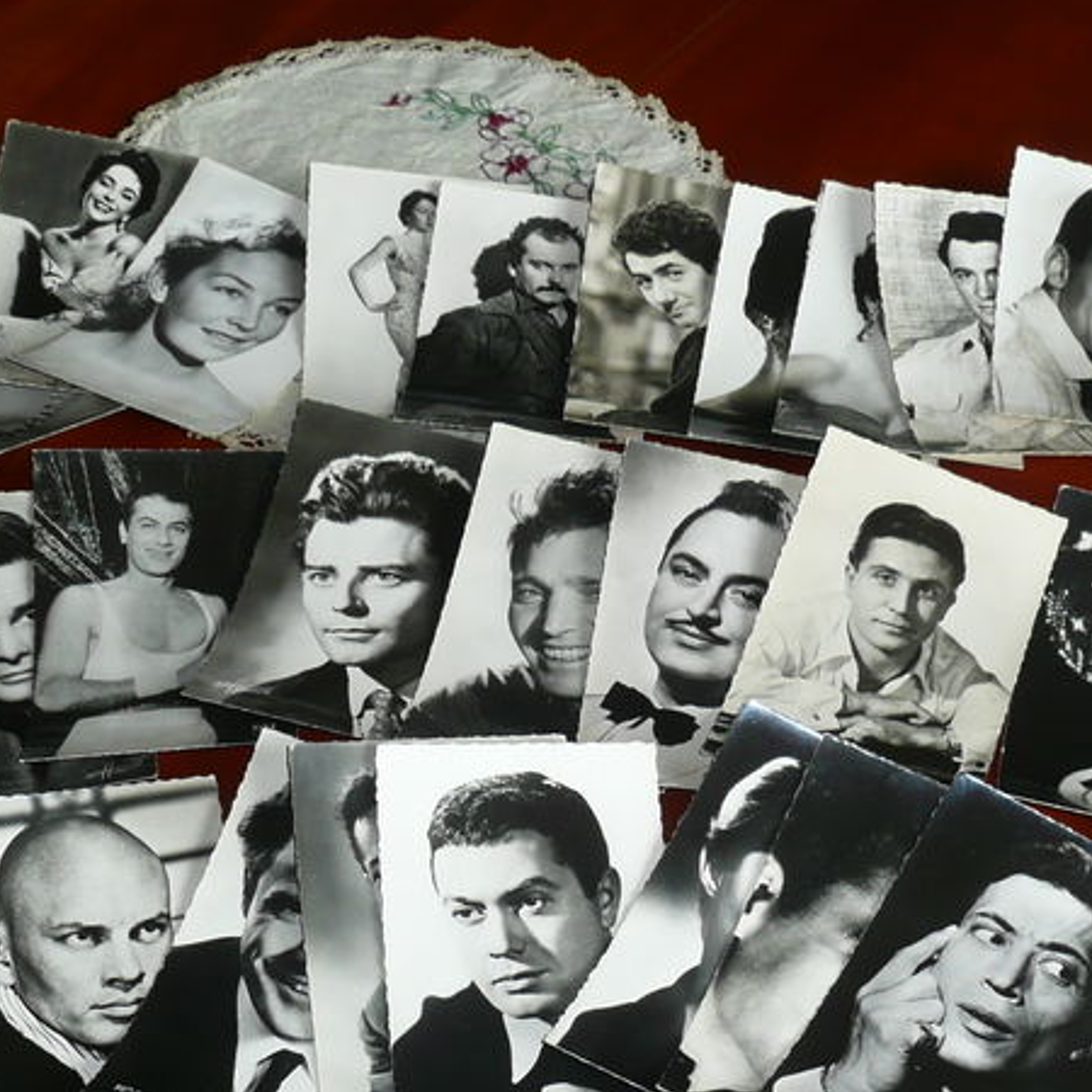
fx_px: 1963
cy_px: 876
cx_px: 539
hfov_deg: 31.1
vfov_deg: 30.3
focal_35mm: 55
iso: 100
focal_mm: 4.6
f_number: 3.3
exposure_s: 1/30
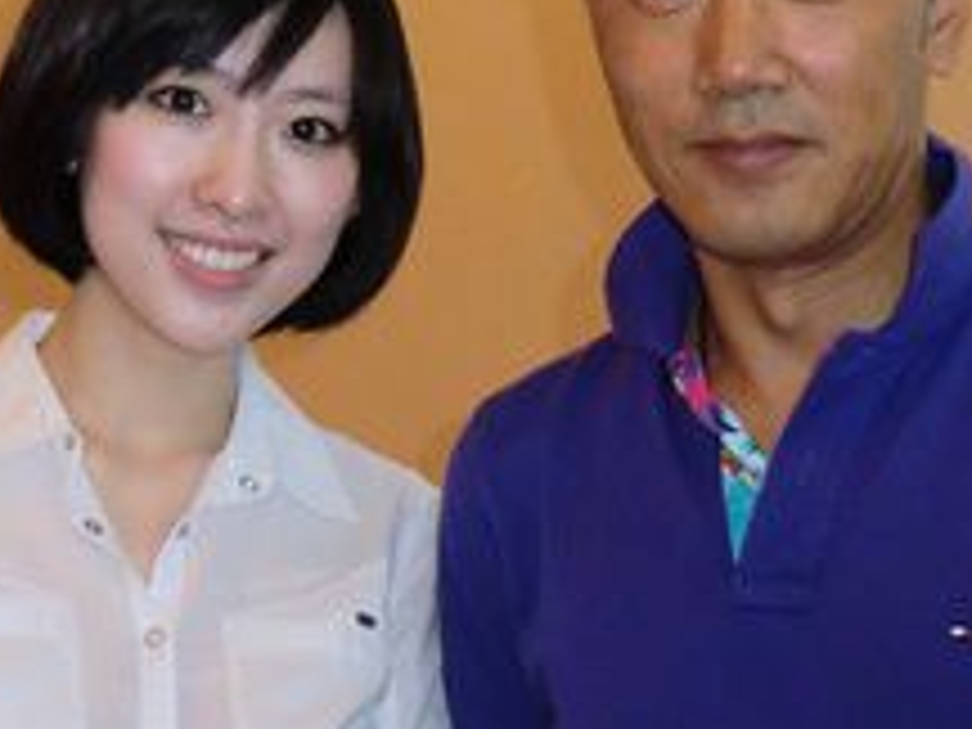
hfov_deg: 19.2
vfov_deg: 14.5
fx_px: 2864
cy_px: 477
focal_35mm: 102
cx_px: 590
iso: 400
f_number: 3.8
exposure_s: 1/60
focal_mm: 7.1
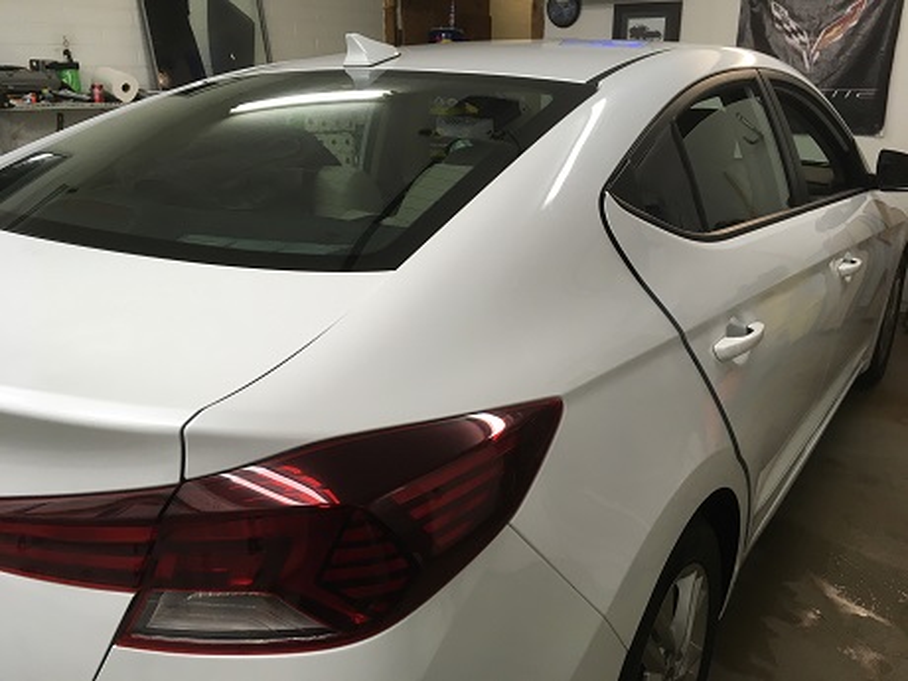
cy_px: 340
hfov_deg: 61.7
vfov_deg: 48.2
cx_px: 454
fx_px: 761
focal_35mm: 29
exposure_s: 1/30
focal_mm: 4.15
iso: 25
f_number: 2.2
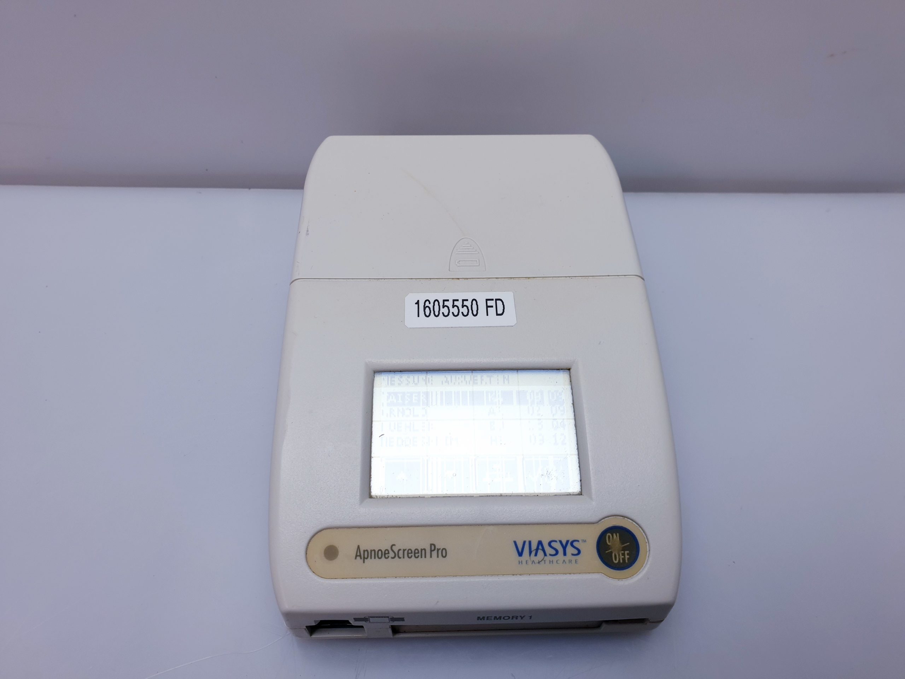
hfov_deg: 67.3
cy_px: 340
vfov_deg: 53.1
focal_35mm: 26
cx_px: 452
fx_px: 680
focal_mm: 4.3
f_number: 2.4
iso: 50
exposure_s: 1/162
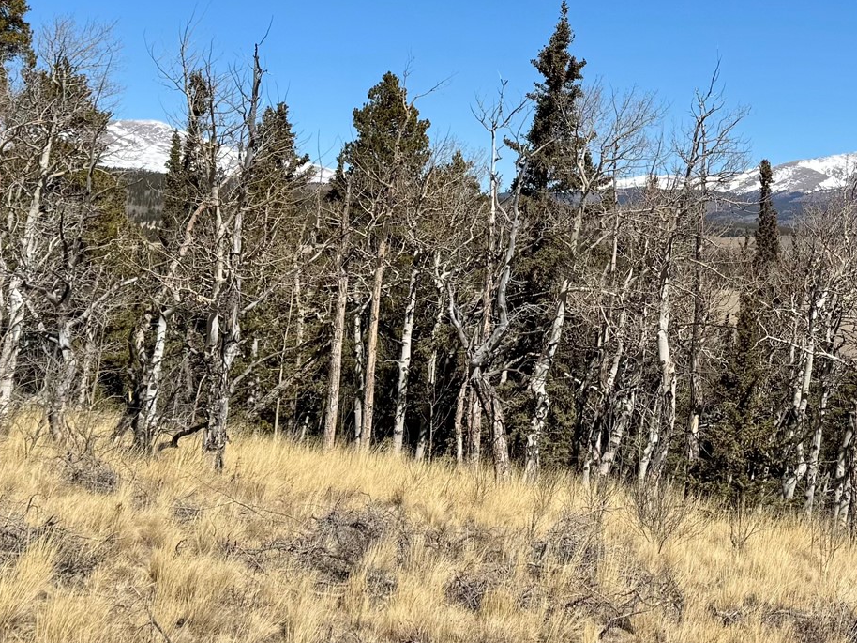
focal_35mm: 42
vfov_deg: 33.1
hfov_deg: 43.1
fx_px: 1040
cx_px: 661
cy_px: 108
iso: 80
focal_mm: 6.76
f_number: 1.78
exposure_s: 1/7092
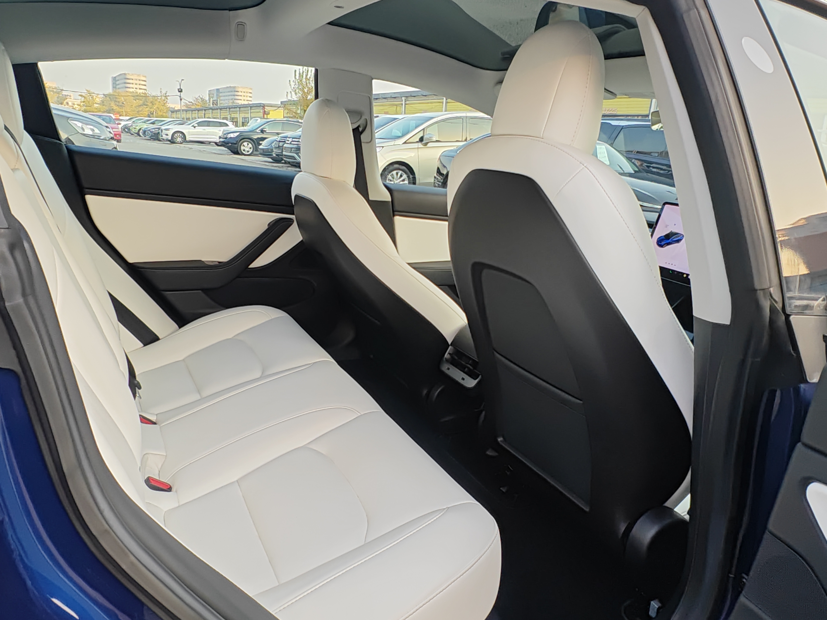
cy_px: 310
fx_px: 597
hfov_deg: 69.4
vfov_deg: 54.8
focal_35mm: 25
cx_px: 414
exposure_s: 1/100
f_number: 2
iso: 100
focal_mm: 1.82
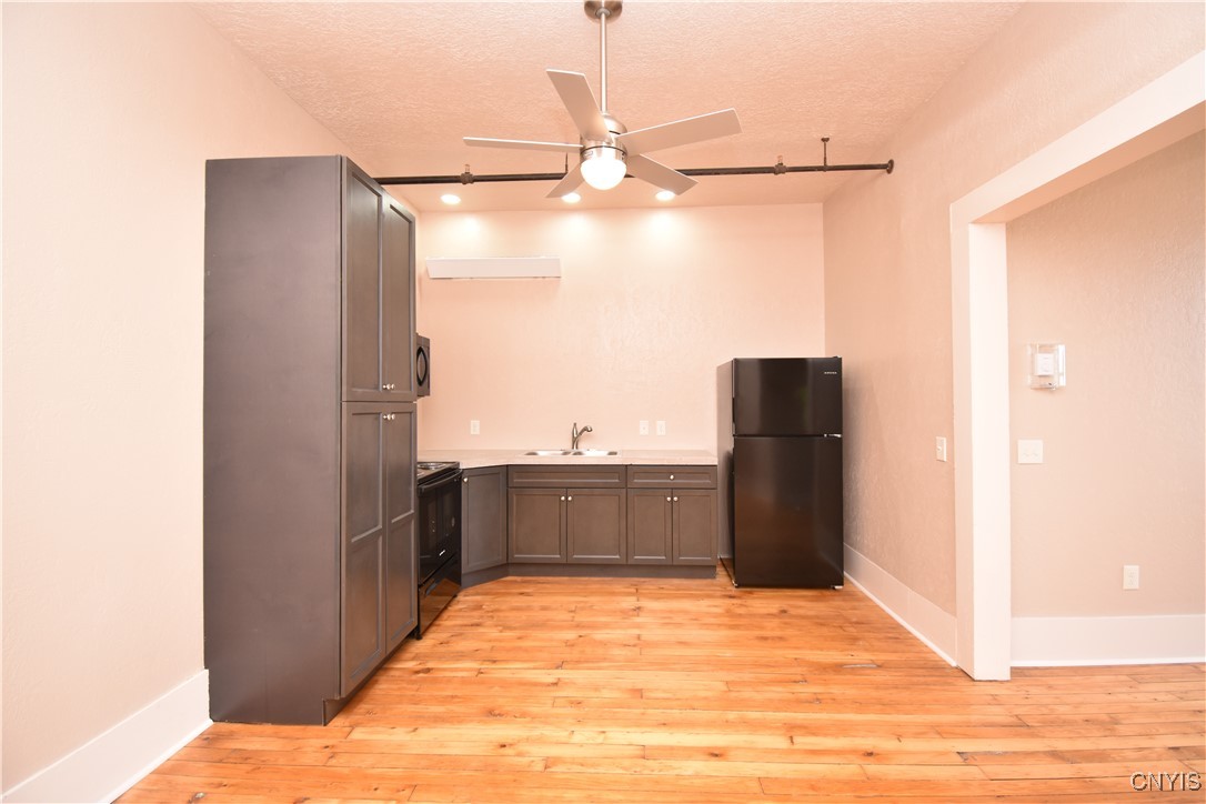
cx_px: 603
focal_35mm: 15
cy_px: 402
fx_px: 502
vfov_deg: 77.3
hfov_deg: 100.4
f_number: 5
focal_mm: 10
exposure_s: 1/100
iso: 800
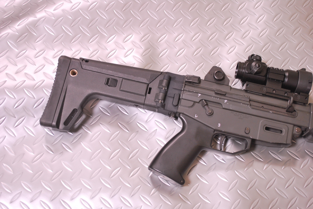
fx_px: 496
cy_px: 104
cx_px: 156
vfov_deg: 23.8
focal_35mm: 57
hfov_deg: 35.0
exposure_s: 1/2.5
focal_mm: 38
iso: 400
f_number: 5.3
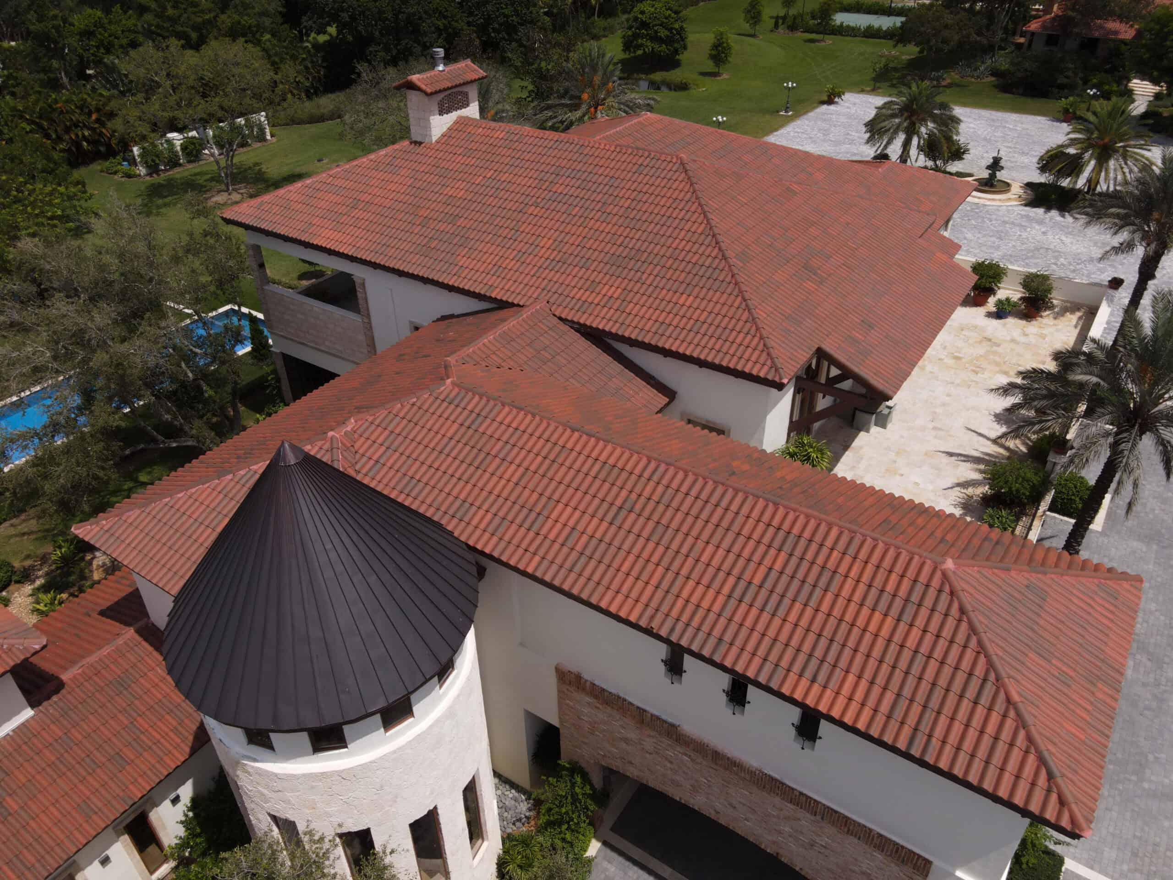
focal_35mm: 24
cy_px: 440
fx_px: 813
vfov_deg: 56.8
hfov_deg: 71.6
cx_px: 586
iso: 100
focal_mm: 4.5
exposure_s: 1/60
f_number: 2.8
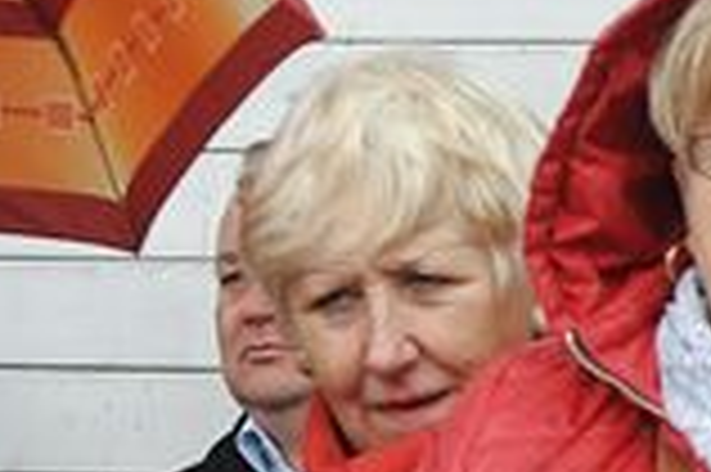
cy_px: 838
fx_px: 11127
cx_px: 495
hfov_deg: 3.7
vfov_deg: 2.4
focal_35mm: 564
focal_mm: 70
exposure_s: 1/250
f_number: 5.3
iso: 800
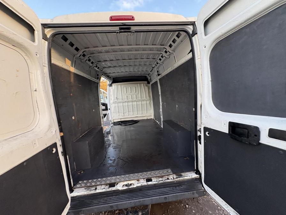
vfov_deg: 85.7
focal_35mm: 14
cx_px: 143
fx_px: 116
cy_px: 108
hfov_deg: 102.1
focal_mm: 2.22
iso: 125
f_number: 2.2
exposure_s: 1/99
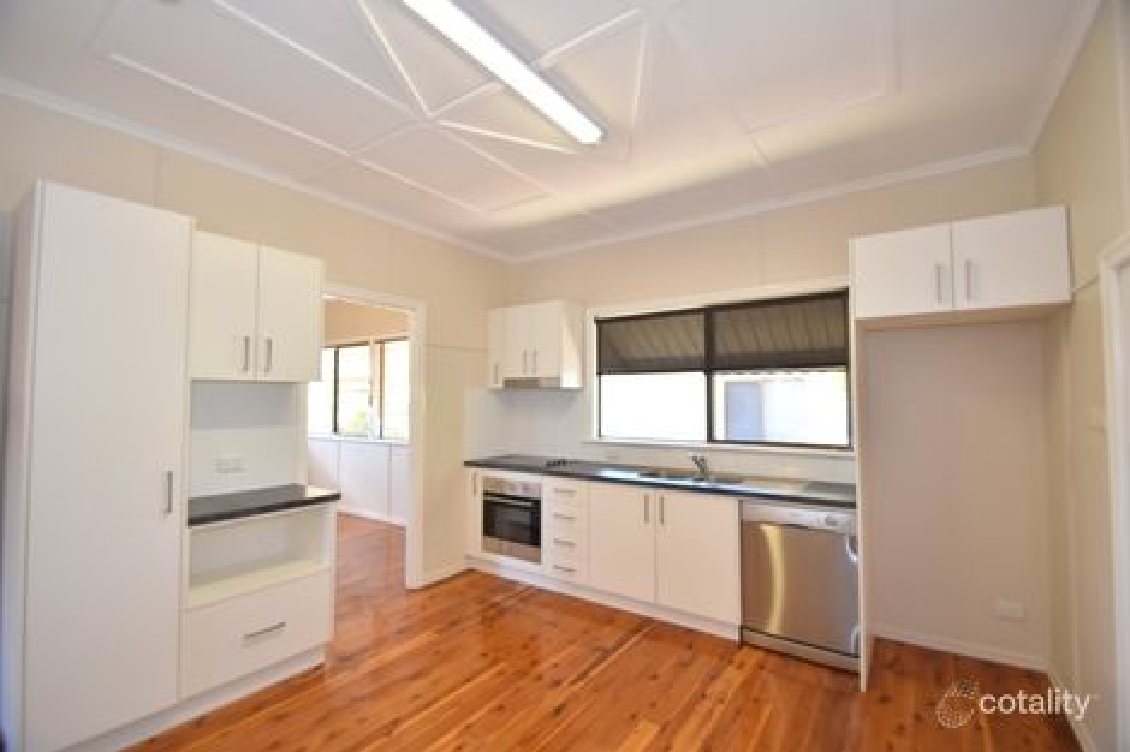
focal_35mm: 15
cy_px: 376
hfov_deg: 100.4
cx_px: 565
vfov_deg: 77.3
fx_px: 471
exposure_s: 1/80
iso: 800
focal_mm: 10
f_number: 4.5
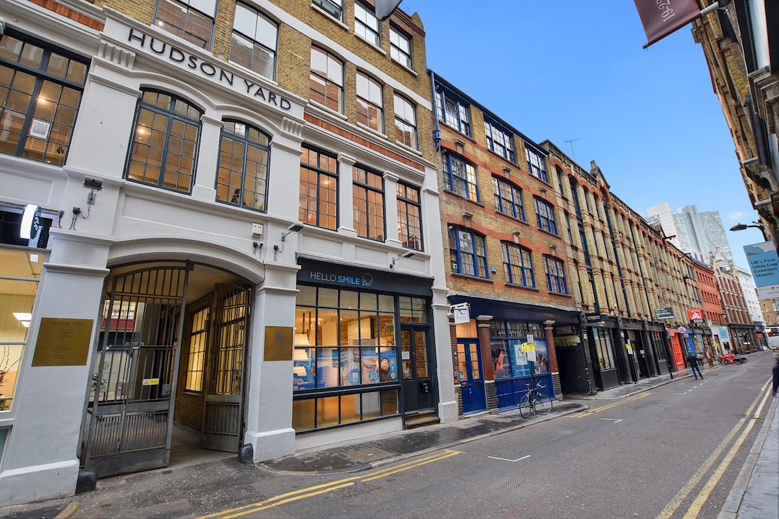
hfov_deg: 100.4
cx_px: 390
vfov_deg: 77.3
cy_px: 260
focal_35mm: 15
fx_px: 325
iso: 160
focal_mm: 10
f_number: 5.6
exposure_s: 1/50
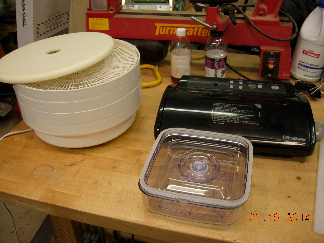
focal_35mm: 36
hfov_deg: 51.4
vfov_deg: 39.7
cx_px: 162
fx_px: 337
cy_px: 122
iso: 50
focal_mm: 7.5
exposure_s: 1/8.9
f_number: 2.7
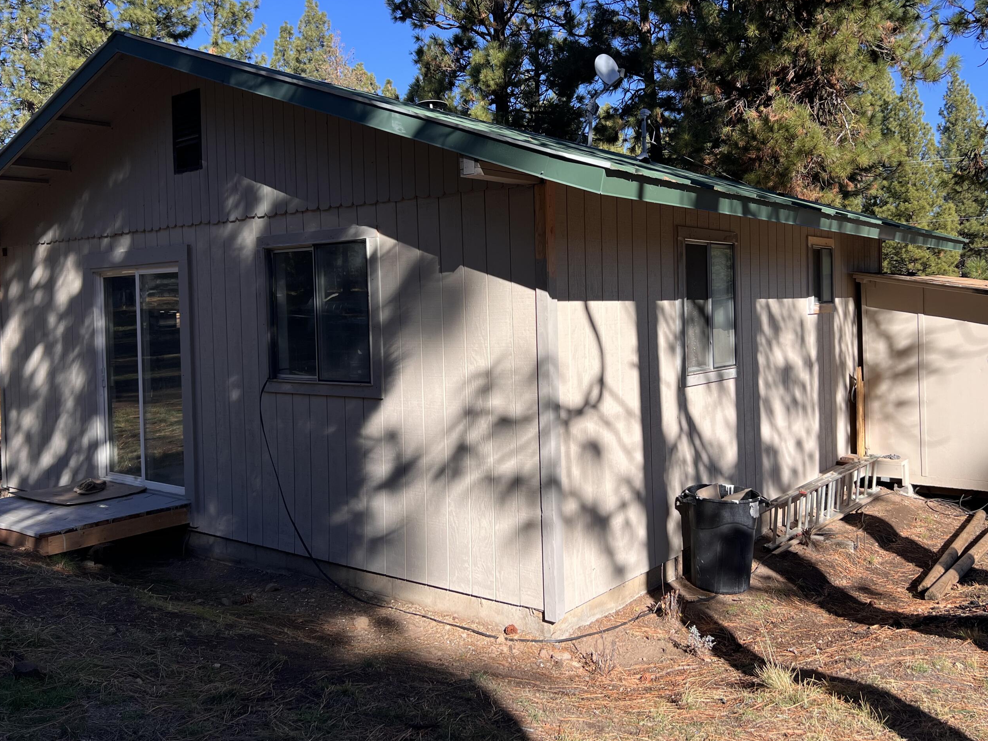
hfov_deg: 58.3
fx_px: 885
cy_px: 323
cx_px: 529
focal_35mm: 31
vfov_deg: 45.3
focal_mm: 5.7
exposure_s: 1/2457
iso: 50
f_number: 1.5
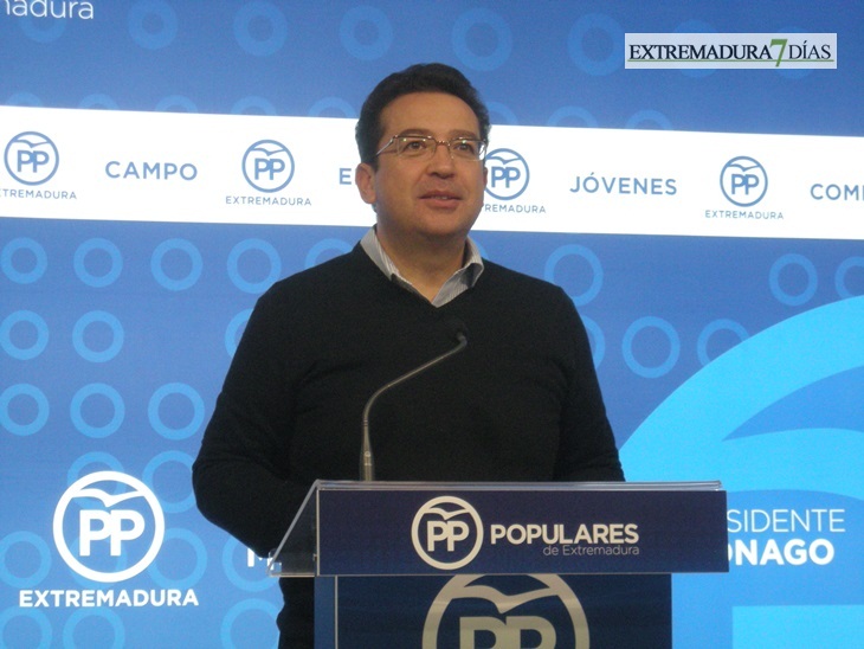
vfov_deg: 14.1
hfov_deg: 18.7
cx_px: 432
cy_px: 324
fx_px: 2622
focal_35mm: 105
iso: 287
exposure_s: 1/60
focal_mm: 17.1
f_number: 4.7
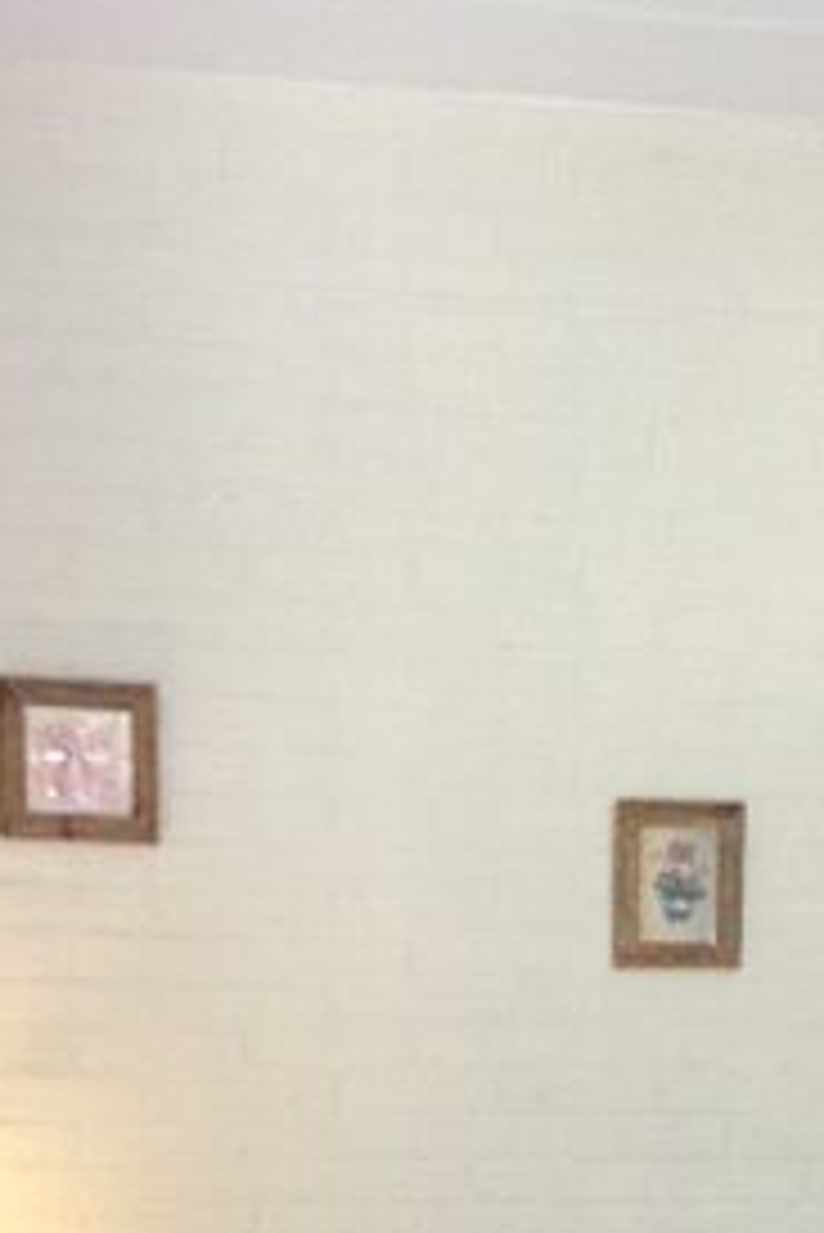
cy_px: 1408
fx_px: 2743
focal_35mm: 80
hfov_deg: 16.9
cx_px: 675
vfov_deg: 23.5
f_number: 2.4
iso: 64
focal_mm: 3.3
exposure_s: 1/24
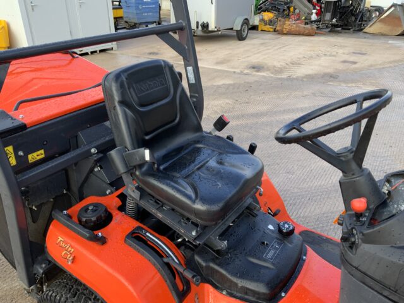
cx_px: 202
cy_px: 152
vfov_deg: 48.2
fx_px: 338
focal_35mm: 29
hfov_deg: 61.7
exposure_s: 1/176
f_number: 1.8
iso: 16
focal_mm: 3
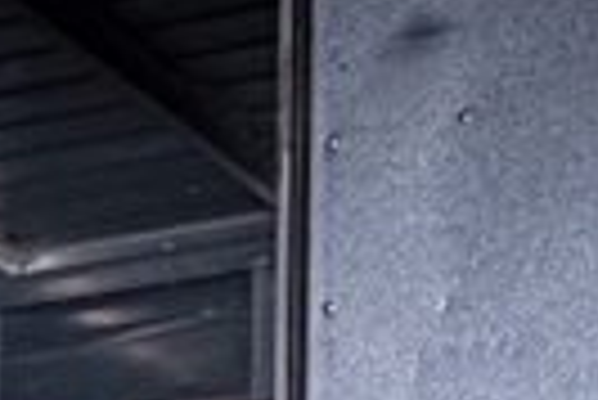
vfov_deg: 6.5
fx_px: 3326
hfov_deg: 9.8
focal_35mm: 200
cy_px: 1056
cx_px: -425
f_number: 2.5
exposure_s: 1/160
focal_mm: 24
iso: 2500
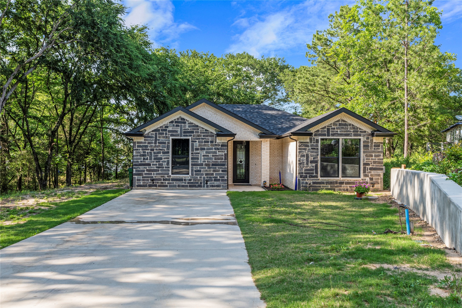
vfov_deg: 43.6
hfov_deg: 61.9
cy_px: 154
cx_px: 231
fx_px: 385
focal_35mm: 30
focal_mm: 20
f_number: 9
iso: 100
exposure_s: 1/100
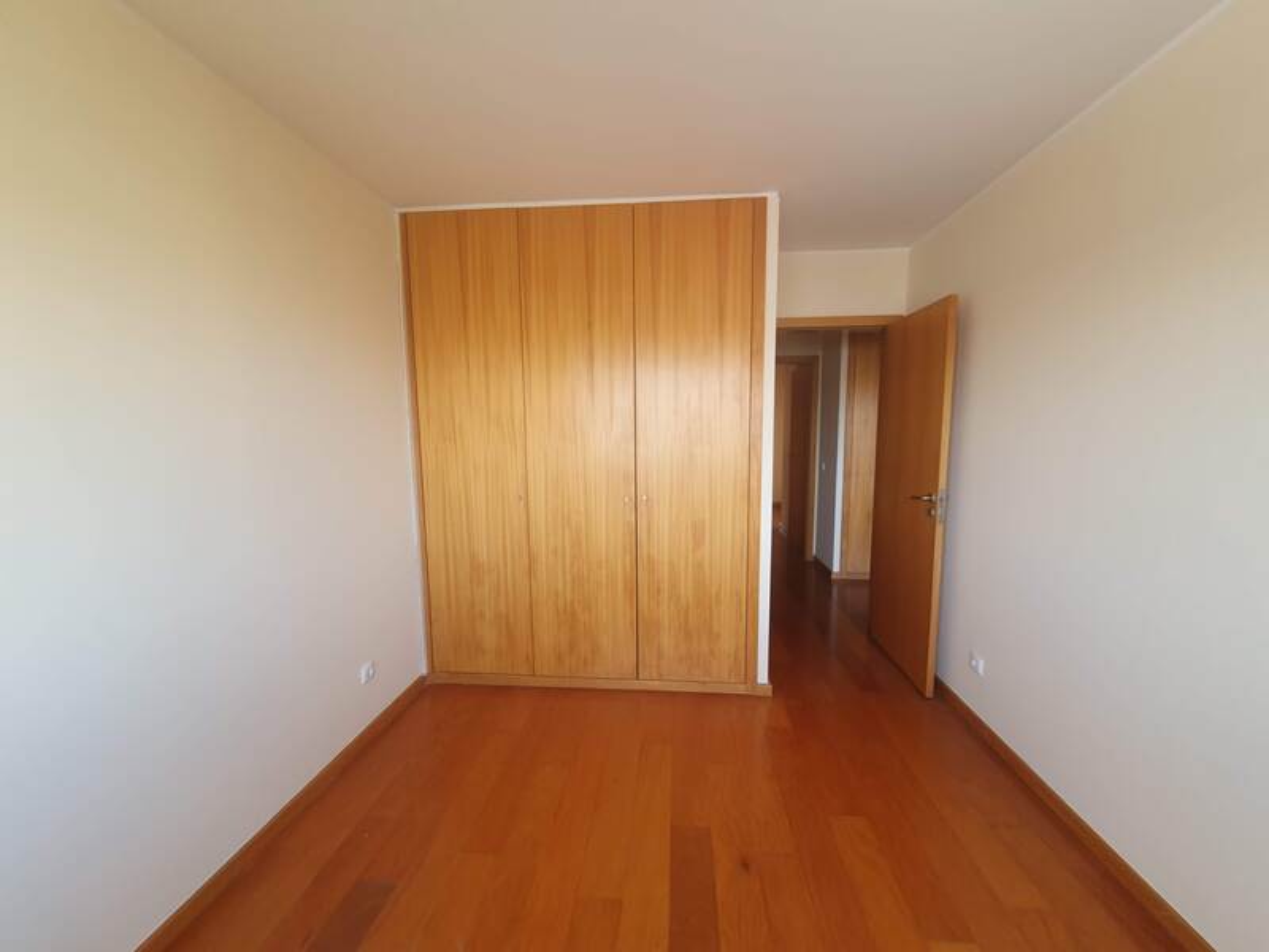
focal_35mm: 13
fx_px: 477
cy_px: 476
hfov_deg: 106.2
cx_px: 634
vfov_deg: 89.9
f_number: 2.2
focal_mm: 1.8
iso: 80
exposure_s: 1/50
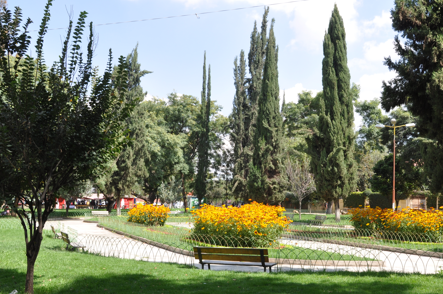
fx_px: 578
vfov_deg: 28.5
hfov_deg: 41.7
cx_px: 269
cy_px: 183
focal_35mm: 47
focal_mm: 24
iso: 200
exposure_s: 1/125
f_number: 11
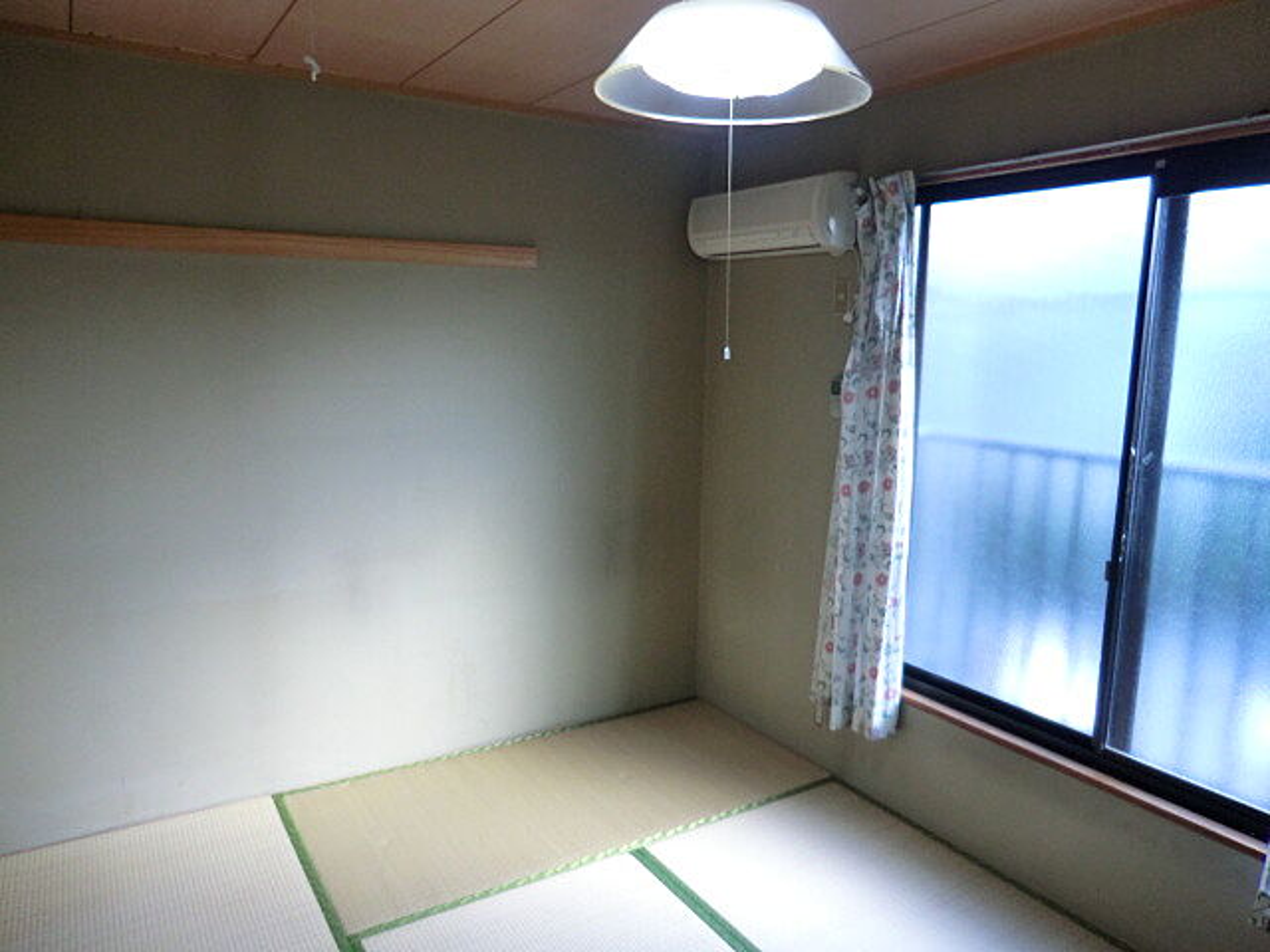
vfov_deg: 56.8
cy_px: 476
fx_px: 881
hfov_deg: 71.6
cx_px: 635
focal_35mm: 24
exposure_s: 1/60
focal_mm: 4.3
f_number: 3.2
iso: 250
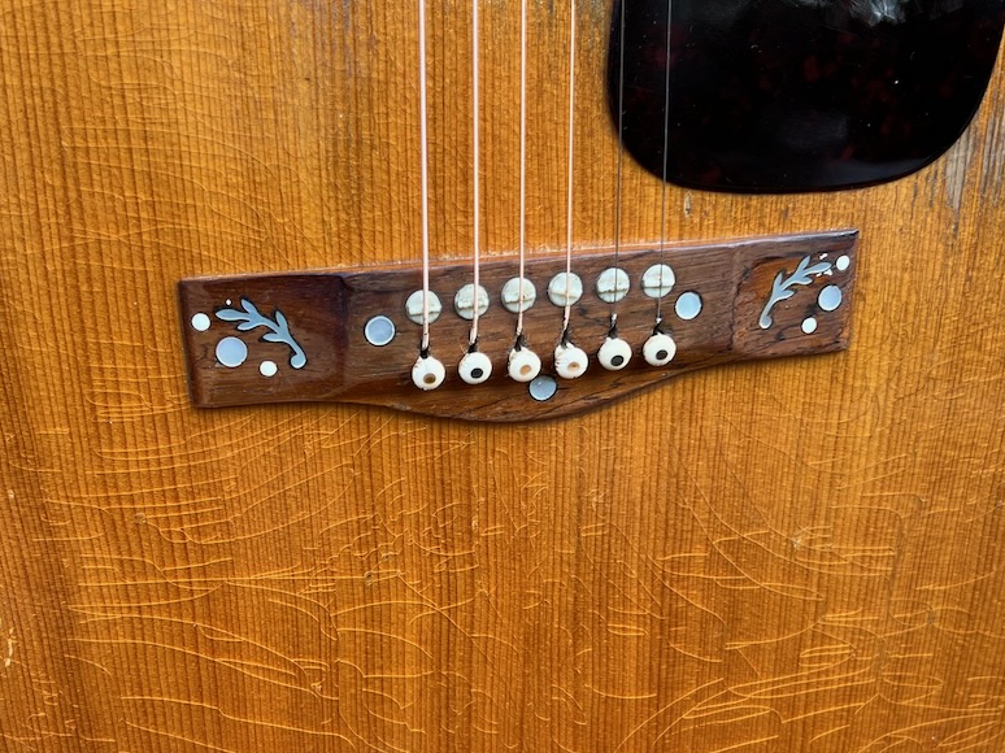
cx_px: 434
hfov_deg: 43.8
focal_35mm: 43
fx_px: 1248
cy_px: 478
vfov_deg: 33.4
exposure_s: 1/257
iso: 40
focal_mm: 5.7
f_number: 1.5
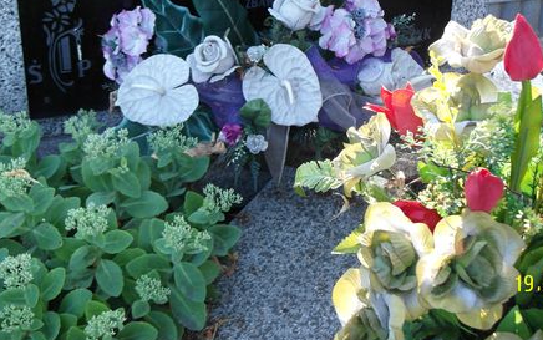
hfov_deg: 36.3
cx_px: 272
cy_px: 47
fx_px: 829
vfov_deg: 22.7
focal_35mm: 56
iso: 100
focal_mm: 7.8
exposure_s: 1/45
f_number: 2.7
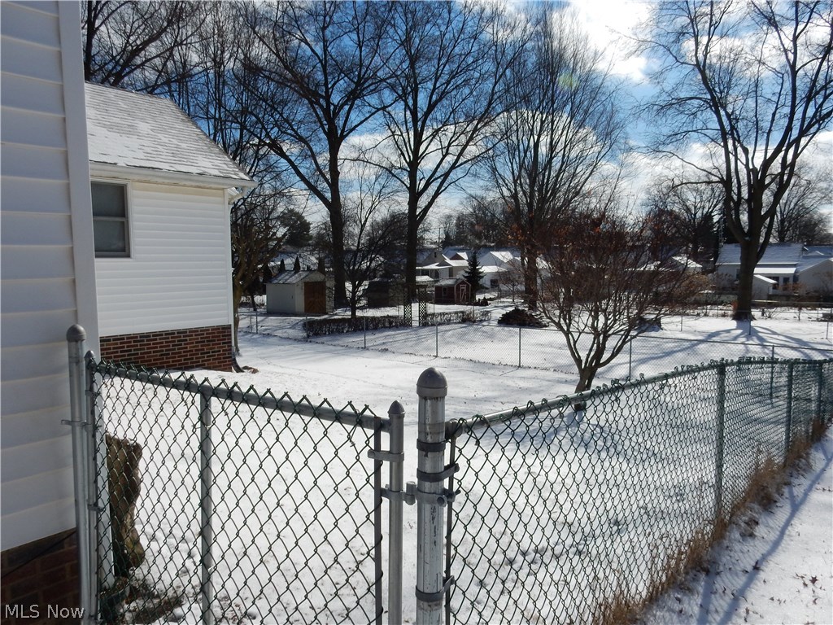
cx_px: 416
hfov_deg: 69.4
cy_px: 312
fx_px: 602
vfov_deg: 54.9
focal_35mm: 25
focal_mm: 4.5
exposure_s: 1/2000
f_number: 4.8
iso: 125
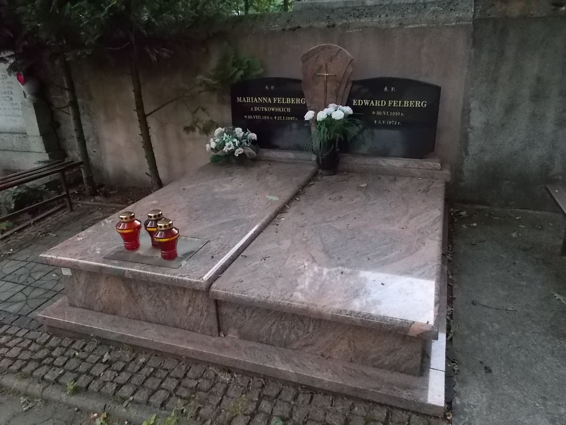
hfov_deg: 67.3
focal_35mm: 26
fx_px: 425
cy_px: 212
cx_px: 283
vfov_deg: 53.1
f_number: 3.2
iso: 400
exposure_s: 1/500
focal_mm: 4.6
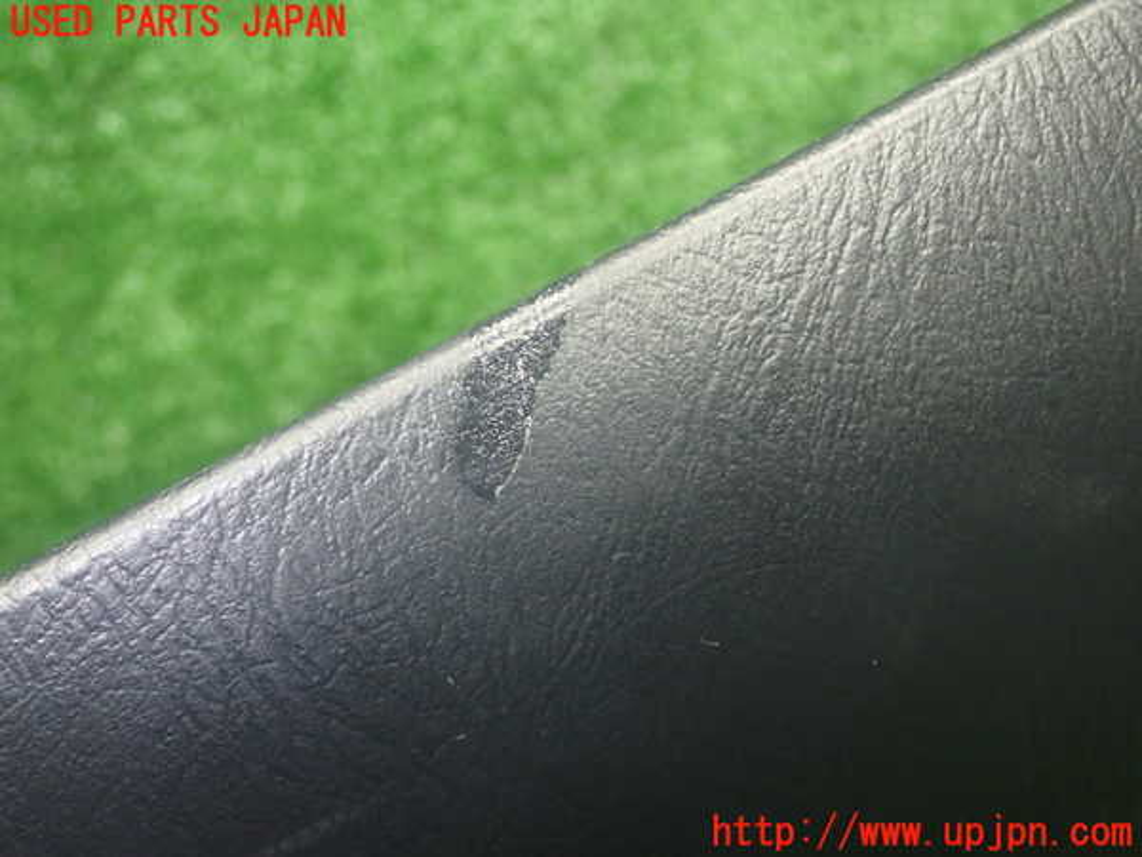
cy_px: 428
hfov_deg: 35.5
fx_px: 1781
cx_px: 571
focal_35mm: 54
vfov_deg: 27.0
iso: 800
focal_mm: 9.65
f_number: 3.3
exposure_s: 1/40
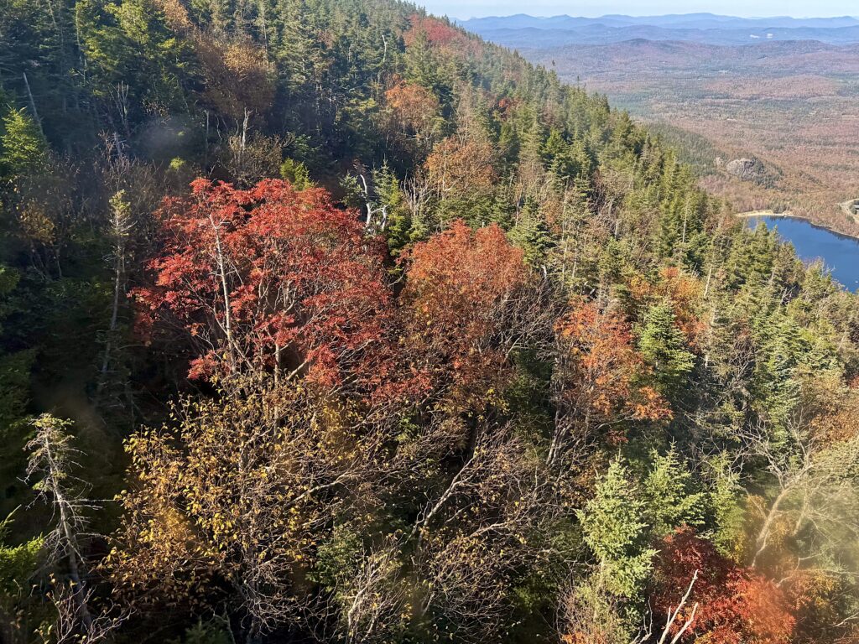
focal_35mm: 24
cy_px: 322
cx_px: 430
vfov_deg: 56.8
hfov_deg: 71.6
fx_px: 596
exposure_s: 1/1010
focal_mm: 6.76
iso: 80
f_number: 1.78
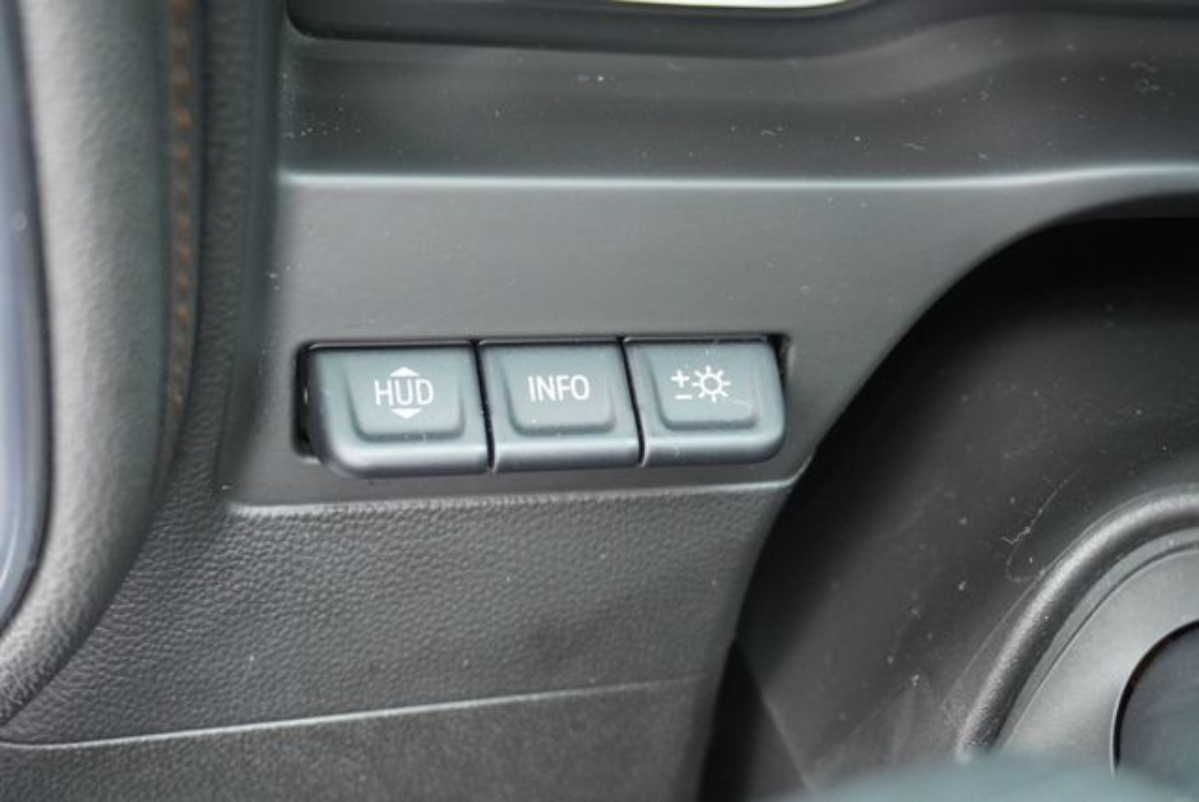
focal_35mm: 45
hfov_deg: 43.6
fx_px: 1500
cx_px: 600
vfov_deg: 29.9
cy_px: 401
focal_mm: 30
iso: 3200
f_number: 5
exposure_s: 1/60
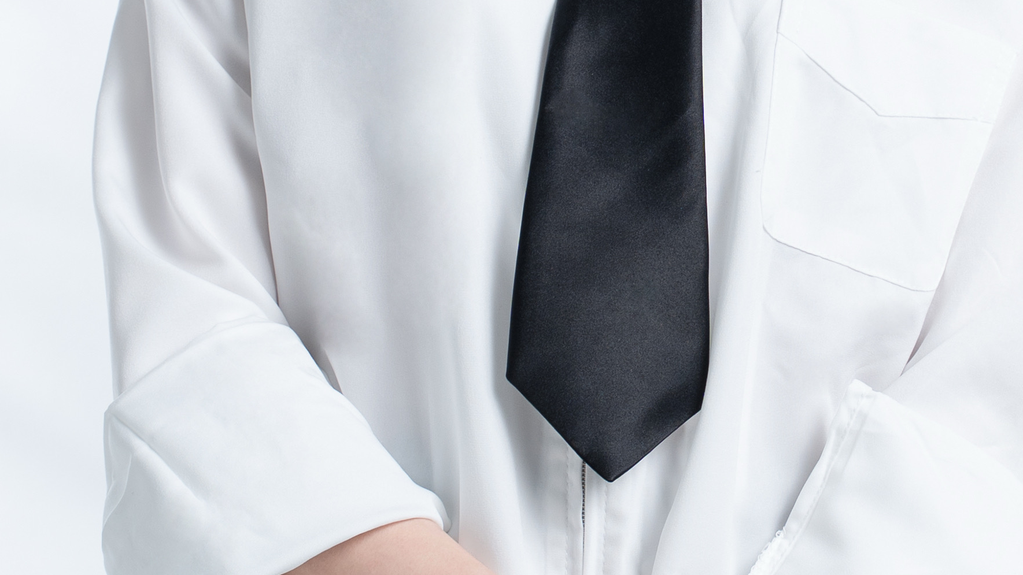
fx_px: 5913
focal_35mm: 218
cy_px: 214
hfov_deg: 9.9
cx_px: 623
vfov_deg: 5.6
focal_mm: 63
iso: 80
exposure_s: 1/100
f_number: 6.3
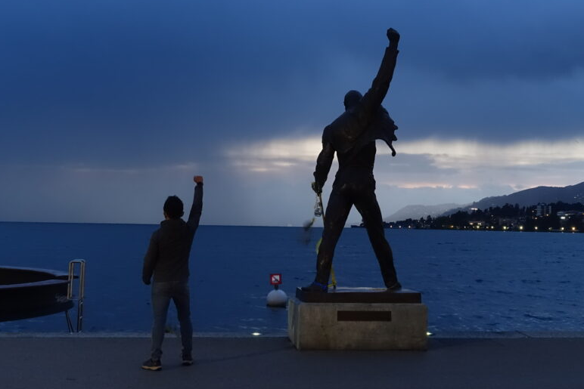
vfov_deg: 23.7
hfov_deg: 35.0
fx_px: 925
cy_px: 152
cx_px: 344
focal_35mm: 57
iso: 1600
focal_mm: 15.94
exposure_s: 1/5
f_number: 2.8
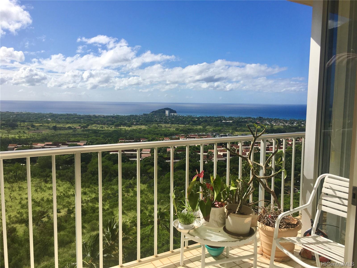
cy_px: 134
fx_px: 299
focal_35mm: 29
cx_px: 178
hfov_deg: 61.7
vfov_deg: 48.2
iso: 25
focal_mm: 4.15
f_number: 2.2
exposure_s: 1/2653
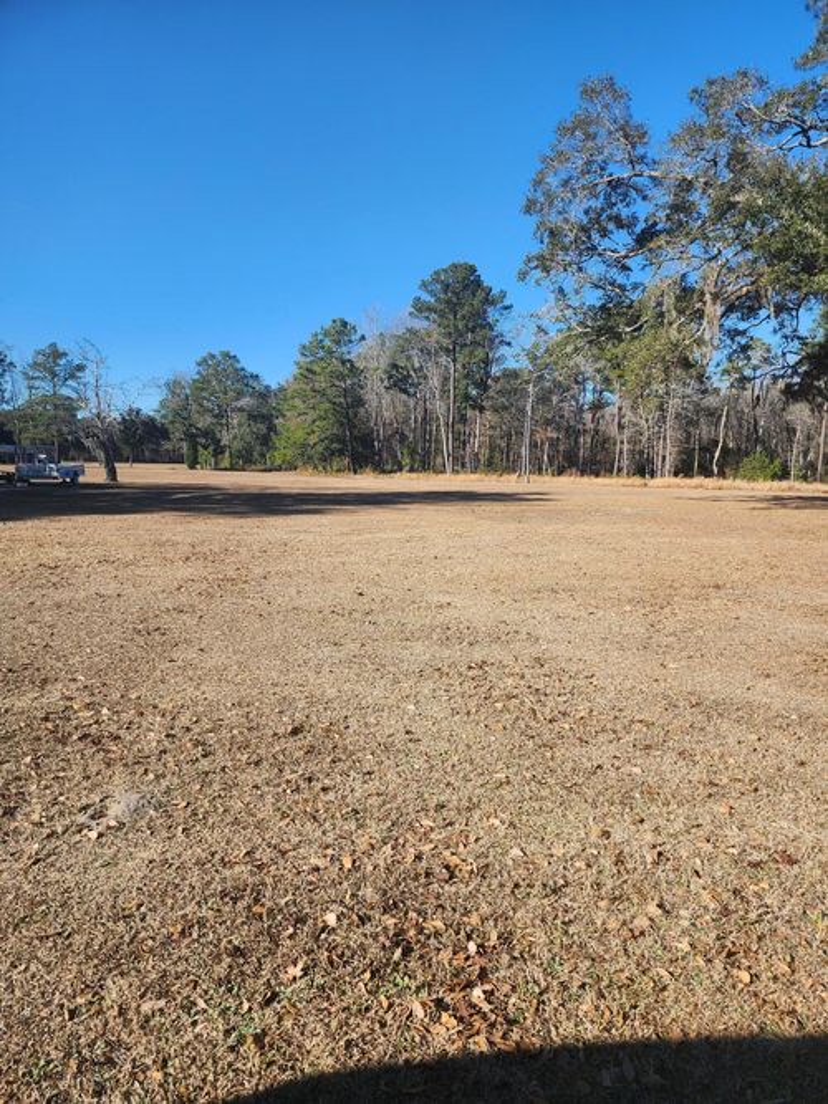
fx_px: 734
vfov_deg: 73.9
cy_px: 552
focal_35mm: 23
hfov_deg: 58.9
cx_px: 414
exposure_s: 1/720
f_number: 1.8
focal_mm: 6.4
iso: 12
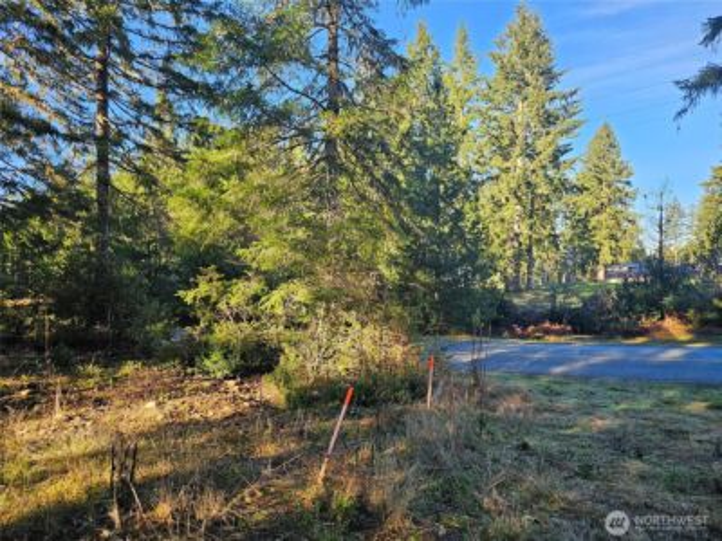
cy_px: 270
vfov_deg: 58.9
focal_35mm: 23
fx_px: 480
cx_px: 361
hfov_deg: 73.9
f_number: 1.7
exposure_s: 1/180
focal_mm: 6.3
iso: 16
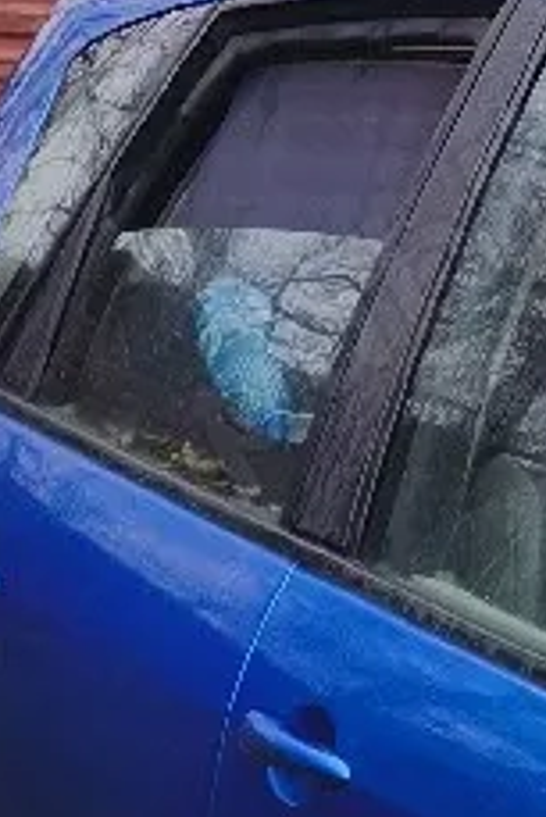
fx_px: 3157
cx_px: -1049
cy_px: 2175
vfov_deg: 11.3
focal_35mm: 139
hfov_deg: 8.4
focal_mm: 6.18
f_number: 1.65
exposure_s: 1/100
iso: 80
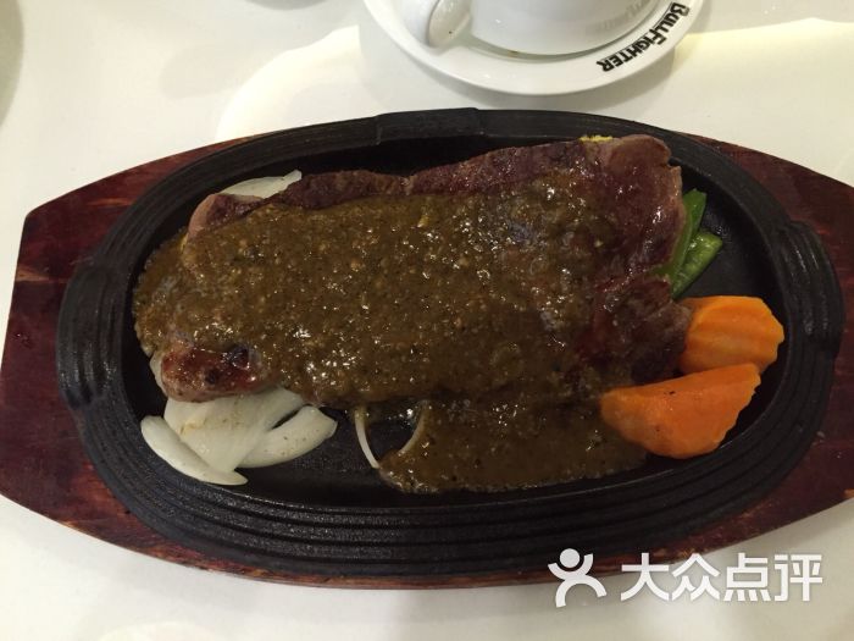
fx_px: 715
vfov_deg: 48.2
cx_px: 427
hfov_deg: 61.7
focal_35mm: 29
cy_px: 320
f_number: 2.2
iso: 250
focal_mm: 4.15
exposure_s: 1/24
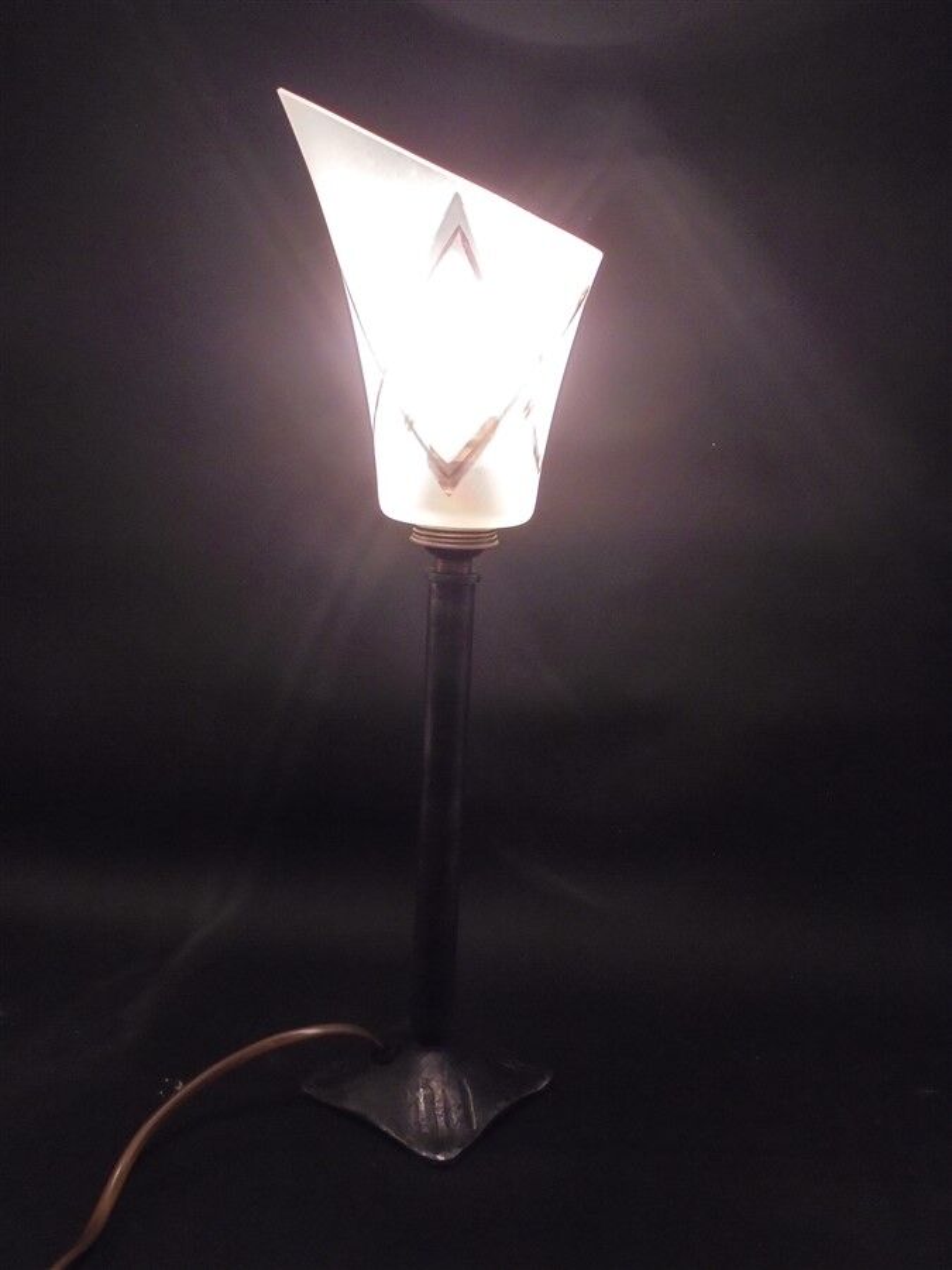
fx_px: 1247
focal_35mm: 34
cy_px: 635
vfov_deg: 54.0
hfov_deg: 41.8
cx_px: 476
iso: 320
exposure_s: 1/30
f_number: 4
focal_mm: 6.1
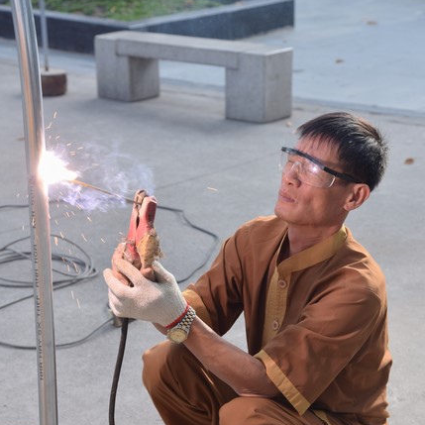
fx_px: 1181
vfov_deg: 20.3
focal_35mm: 85
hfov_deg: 20.4
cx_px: 212
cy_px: 296
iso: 100
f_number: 6.3
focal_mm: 66
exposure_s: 1/160
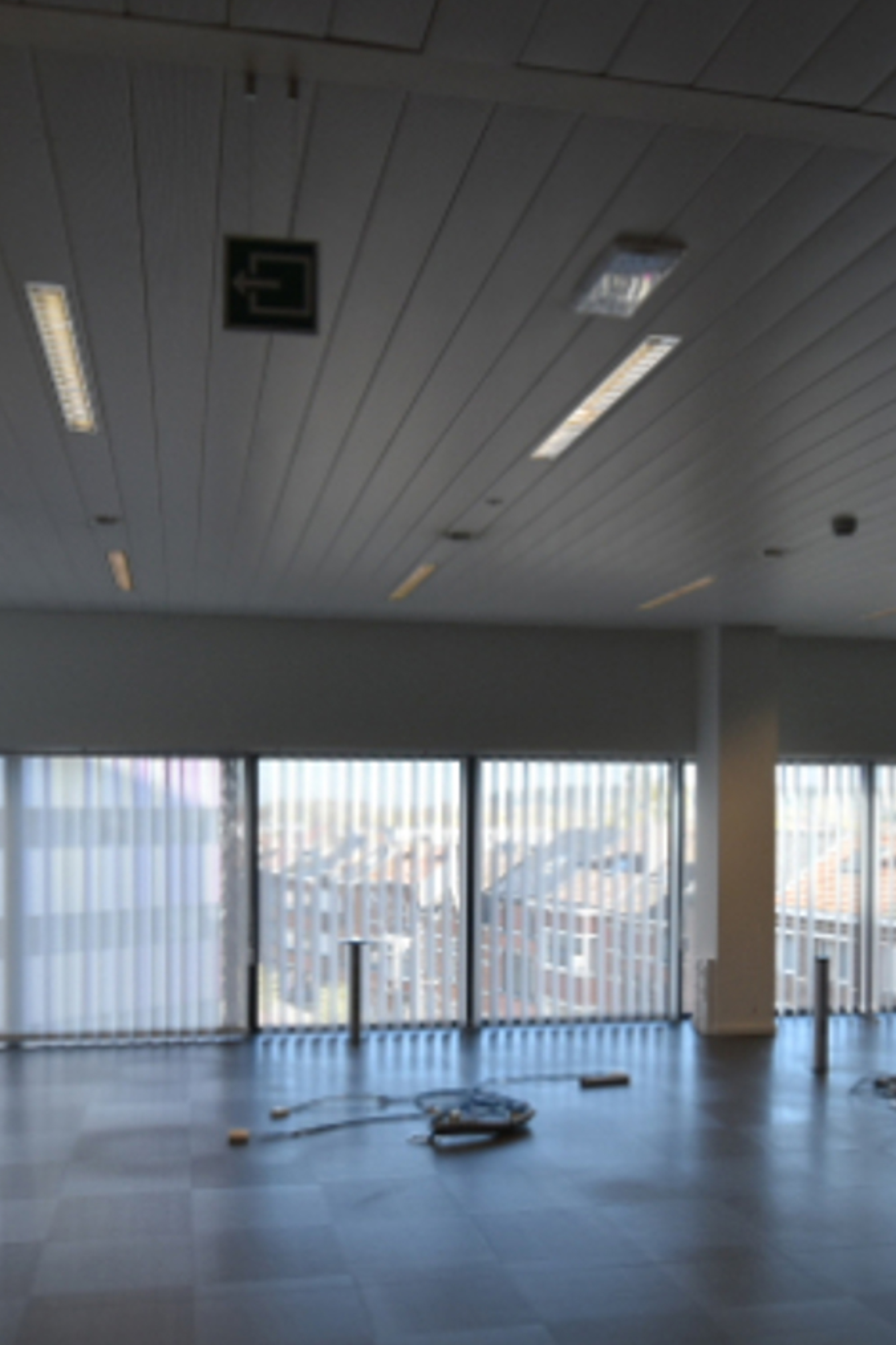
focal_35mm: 32
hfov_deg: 41.1
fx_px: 1195
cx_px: 456
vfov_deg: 58.2
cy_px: 814
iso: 400
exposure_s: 1/125
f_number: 5.6
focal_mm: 10
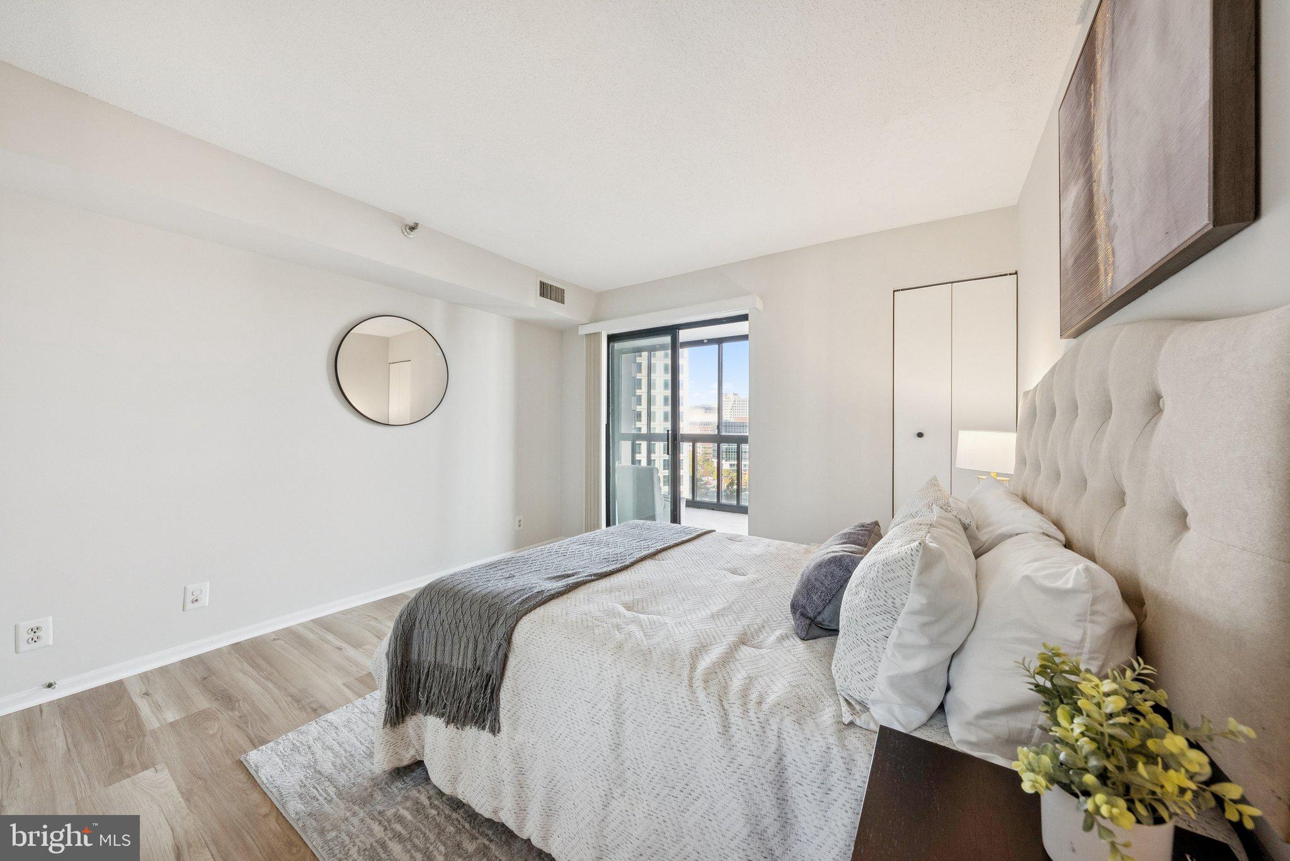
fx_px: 430
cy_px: 430
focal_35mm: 12
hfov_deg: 112.6
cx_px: 645
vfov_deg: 90.1
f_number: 7.1
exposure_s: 1/100
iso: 640
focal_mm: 12
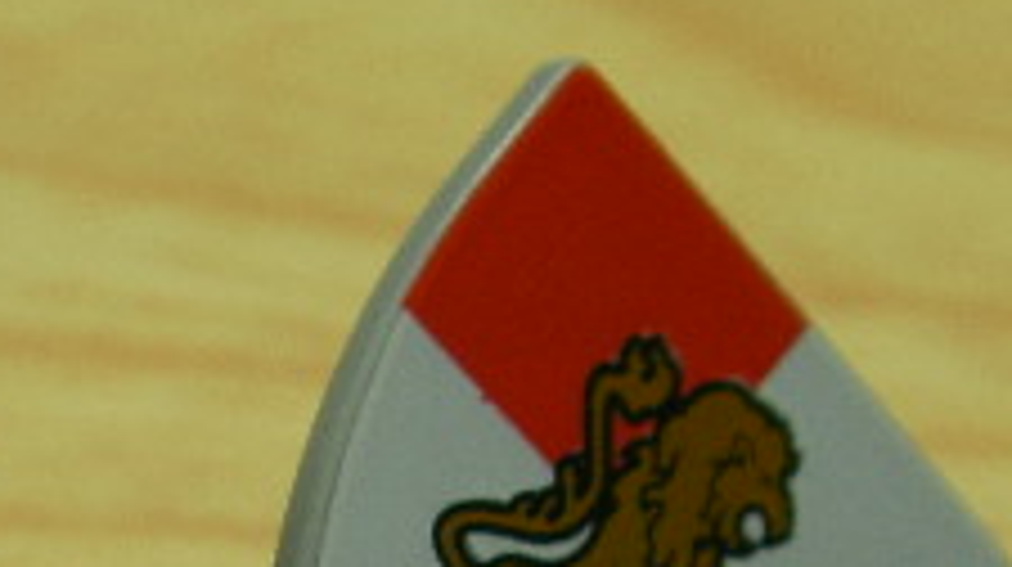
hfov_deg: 17.8
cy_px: 909
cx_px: 9
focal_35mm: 118
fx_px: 3163
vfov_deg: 9.9
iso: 50
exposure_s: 1/65
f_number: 3.5
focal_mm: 6.3
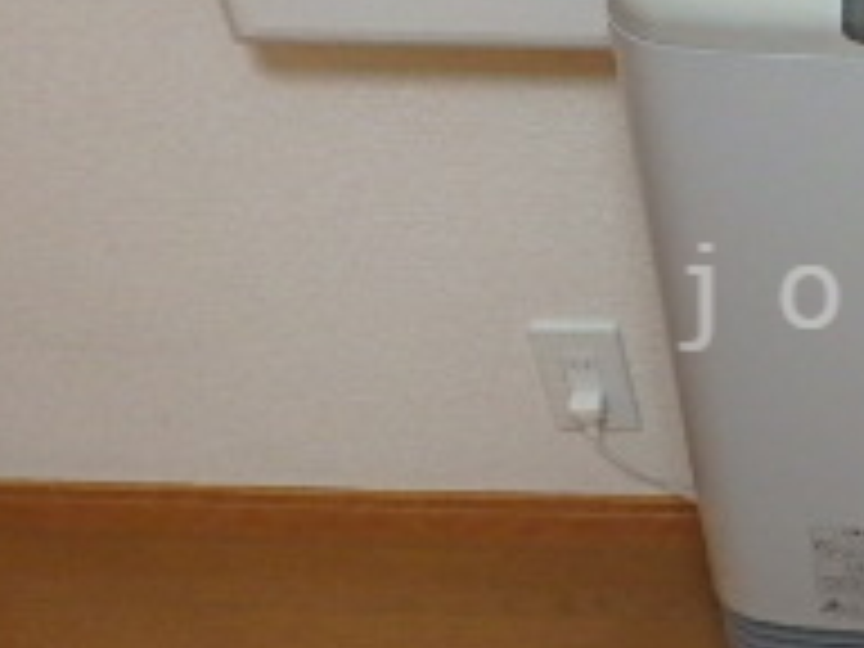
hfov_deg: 25.4
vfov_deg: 21.0
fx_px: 1747
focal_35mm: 70
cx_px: 986
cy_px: 297
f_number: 3.5
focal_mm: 3.7
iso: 500
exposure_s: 1/30
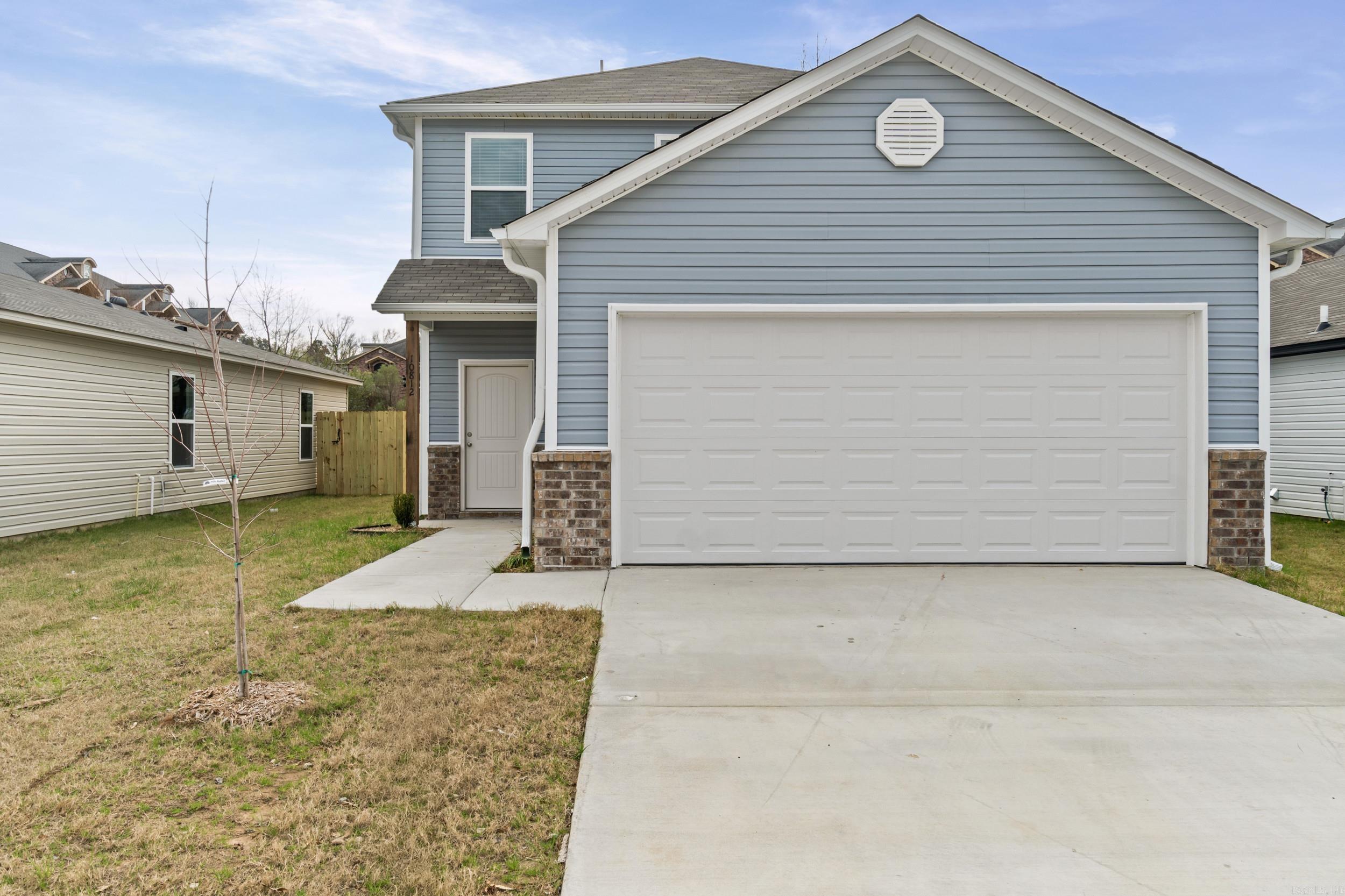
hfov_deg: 67.4
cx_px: 672
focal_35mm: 27
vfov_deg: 47.9
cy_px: 448
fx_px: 1009
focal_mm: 18
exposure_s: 1/100
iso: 250
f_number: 9
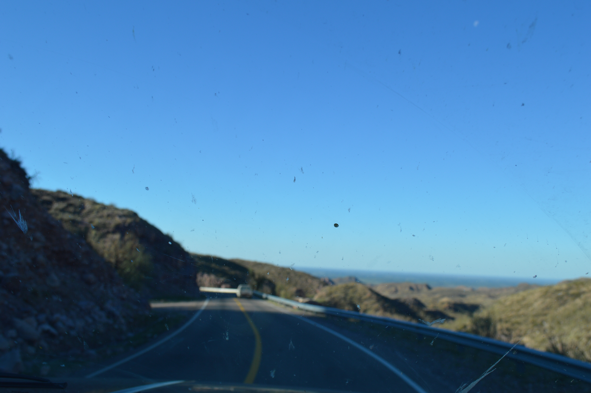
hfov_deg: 53.2
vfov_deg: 36.8
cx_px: 296
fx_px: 590
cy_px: 196
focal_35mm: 36
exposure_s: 1/250
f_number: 8
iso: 100
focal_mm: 24
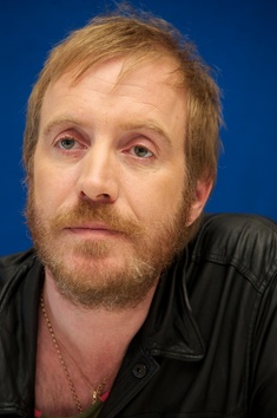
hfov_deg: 6.6
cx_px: 123
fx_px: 2419
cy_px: 234
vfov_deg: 9.9
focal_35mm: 209
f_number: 5.6
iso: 1000
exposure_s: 1/60
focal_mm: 185
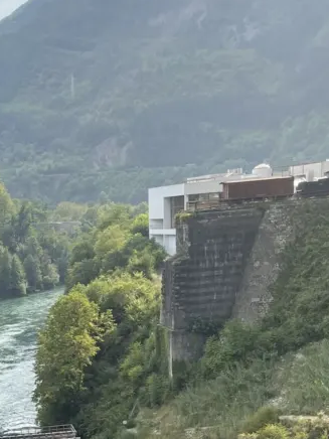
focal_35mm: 61
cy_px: 431
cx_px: -24
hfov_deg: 22.8
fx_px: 773
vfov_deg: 29.7
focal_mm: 4.2
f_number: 1.6
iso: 32
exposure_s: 1/1233
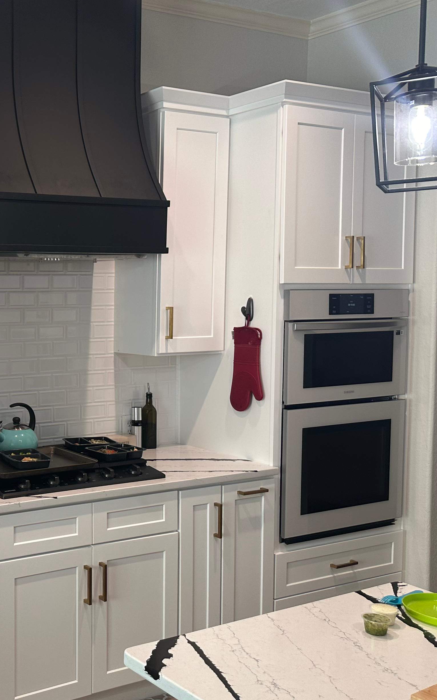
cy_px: 355
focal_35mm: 42
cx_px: -42
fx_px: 800
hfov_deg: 27.9
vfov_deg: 47.2
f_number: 1.78
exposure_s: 1/63
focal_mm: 6.86
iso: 80
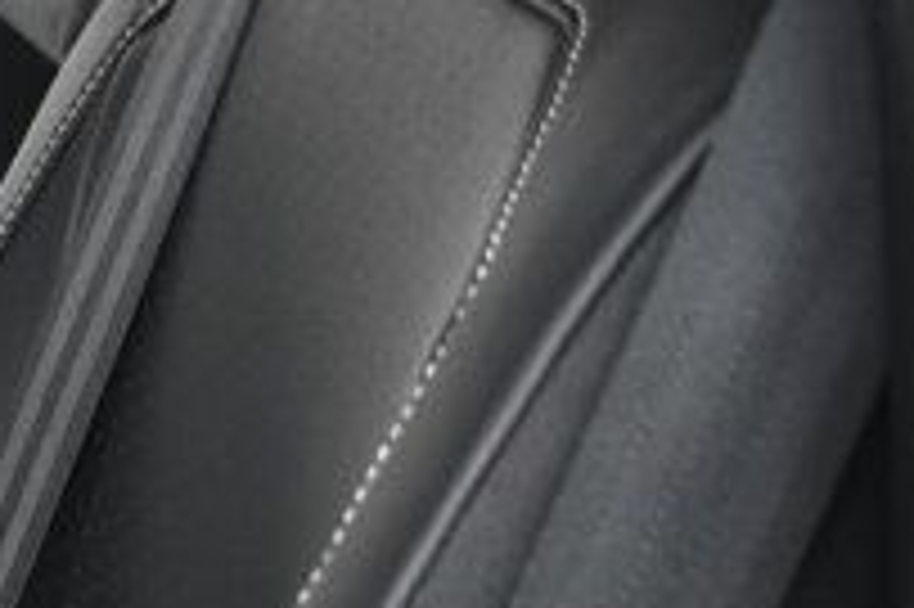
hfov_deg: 8.2
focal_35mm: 232
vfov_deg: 5.7
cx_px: -1252
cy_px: 1317
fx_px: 5885
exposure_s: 1/160
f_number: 3.8
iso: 100
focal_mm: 23
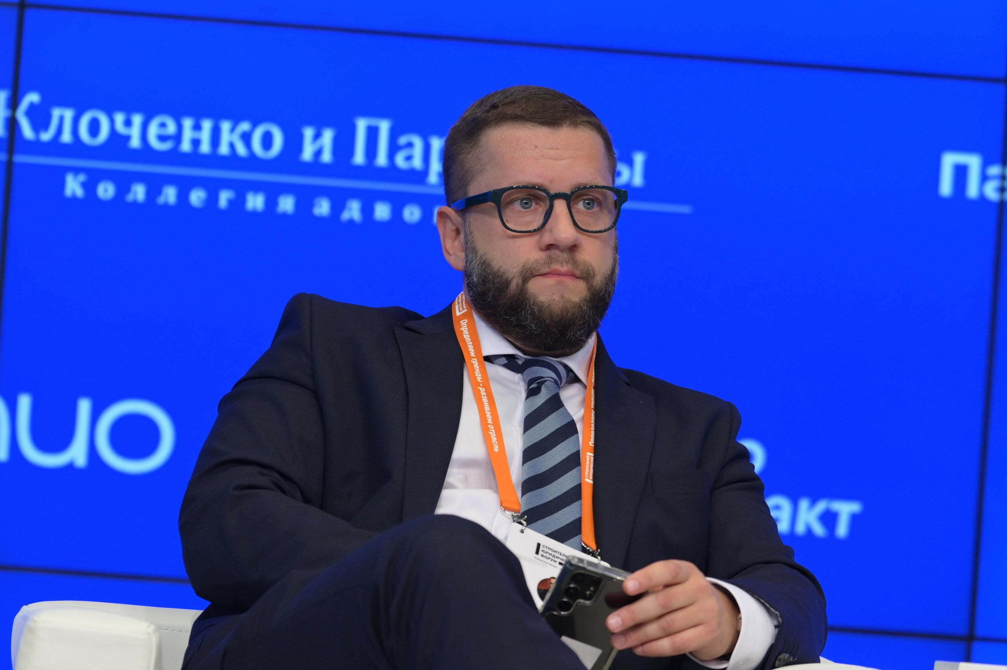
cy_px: 335
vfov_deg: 6.2
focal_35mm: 220
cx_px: 504
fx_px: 6152
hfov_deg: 9.4
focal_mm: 220
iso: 1600
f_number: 5.6
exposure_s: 1/125
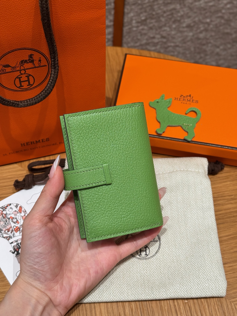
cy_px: 158
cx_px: 118
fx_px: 438
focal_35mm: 48
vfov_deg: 39.7
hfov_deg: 30.3
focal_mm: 6.76
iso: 80
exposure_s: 1/121
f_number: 1.78
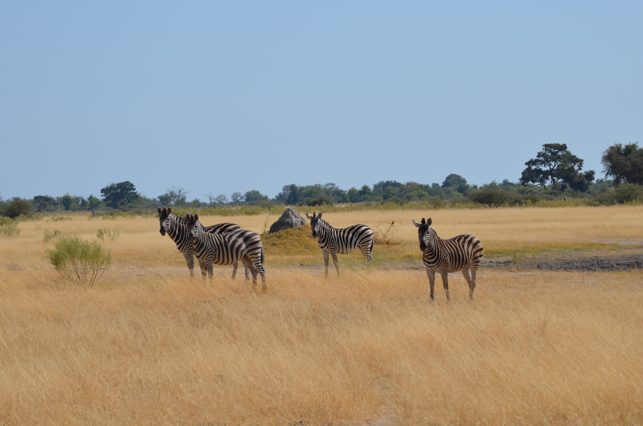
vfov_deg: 8.3
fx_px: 2941
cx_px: 322
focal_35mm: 165
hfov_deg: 12.5
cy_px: 213
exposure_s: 1/320
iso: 100
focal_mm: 110
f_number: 9
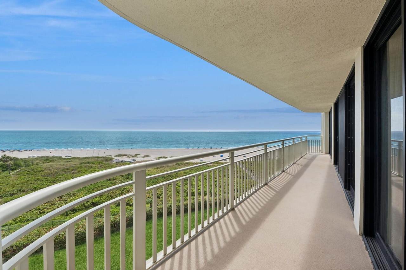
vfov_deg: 89.9
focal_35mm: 12
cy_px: 135
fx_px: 135
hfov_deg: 112.7
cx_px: 203
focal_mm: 12
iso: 100
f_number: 11
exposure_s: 1/160
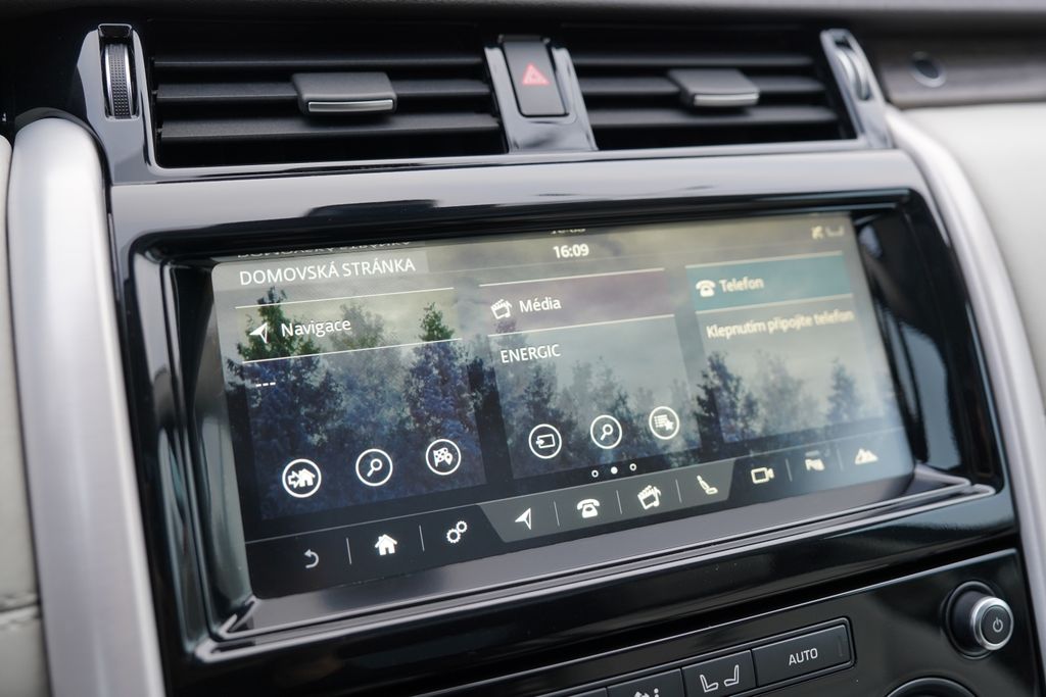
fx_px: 930
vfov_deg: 41.1
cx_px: 523
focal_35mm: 32
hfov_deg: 58.7
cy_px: 348
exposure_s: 1/60
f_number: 4
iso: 400
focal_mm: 32
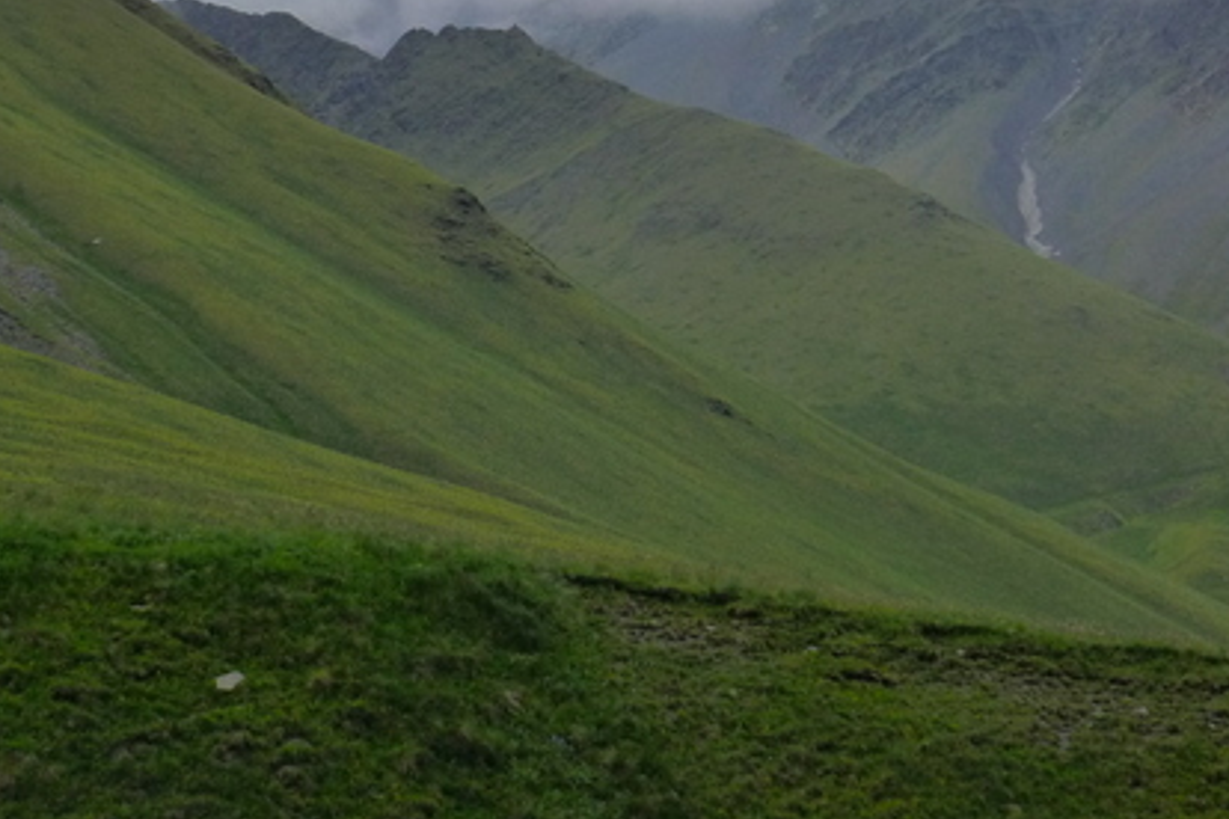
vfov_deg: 12.1
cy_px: 157
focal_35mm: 113
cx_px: 536
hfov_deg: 18.1
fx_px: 3857
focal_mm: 12.8
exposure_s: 1/1300
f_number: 2.8
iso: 400
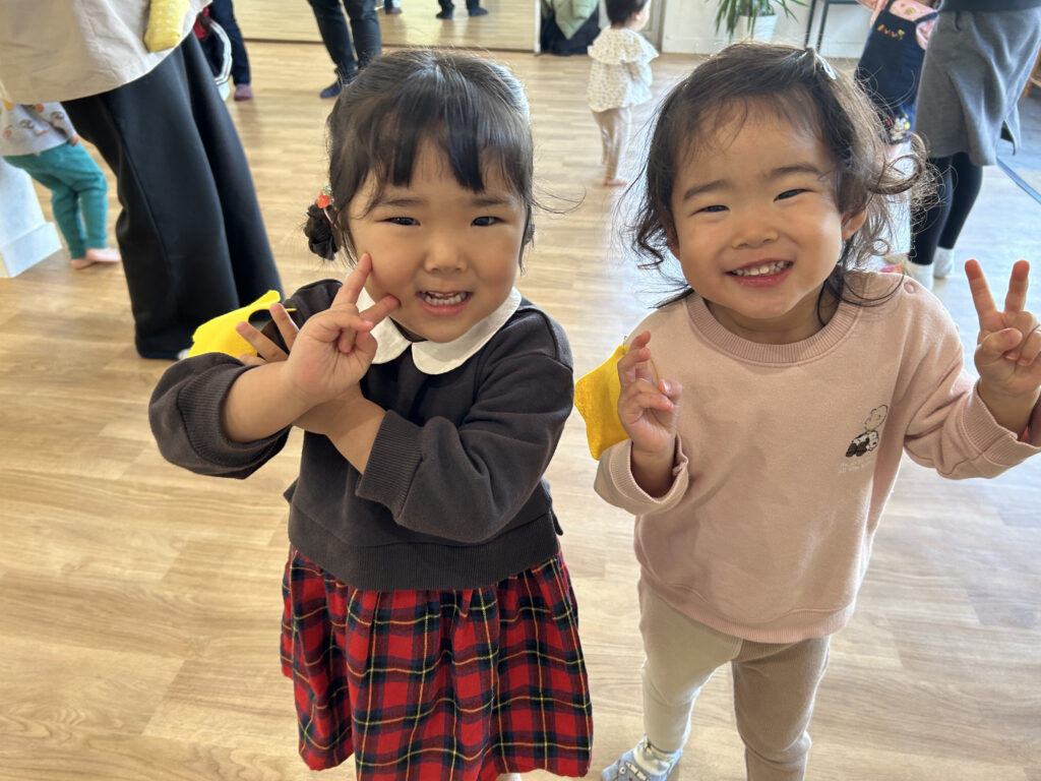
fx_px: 782
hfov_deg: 67.3
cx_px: 520
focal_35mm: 26
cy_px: 390
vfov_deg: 53.1
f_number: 1.5
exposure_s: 1/50
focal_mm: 5.7
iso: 100
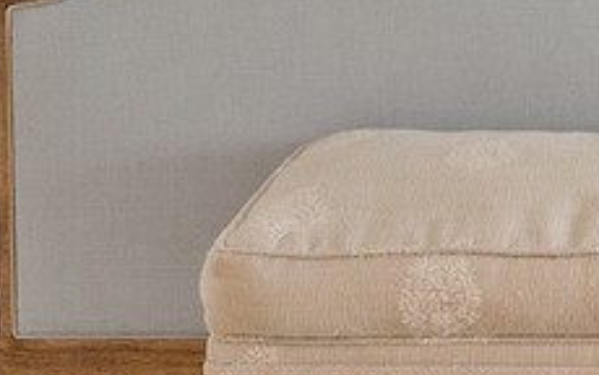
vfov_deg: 9.9
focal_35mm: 124
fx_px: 2022
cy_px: -372
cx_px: 797
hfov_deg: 15.9
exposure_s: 1/20
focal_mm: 11.5
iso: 200
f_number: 5.6
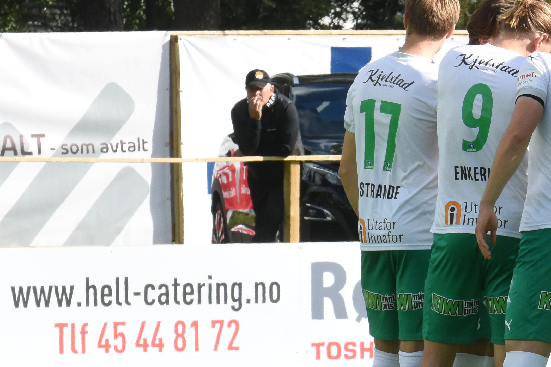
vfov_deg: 1.6
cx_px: 678
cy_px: 221
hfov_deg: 2.4
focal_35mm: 852
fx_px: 13037
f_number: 14
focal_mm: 200
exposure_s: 1/640
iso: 800
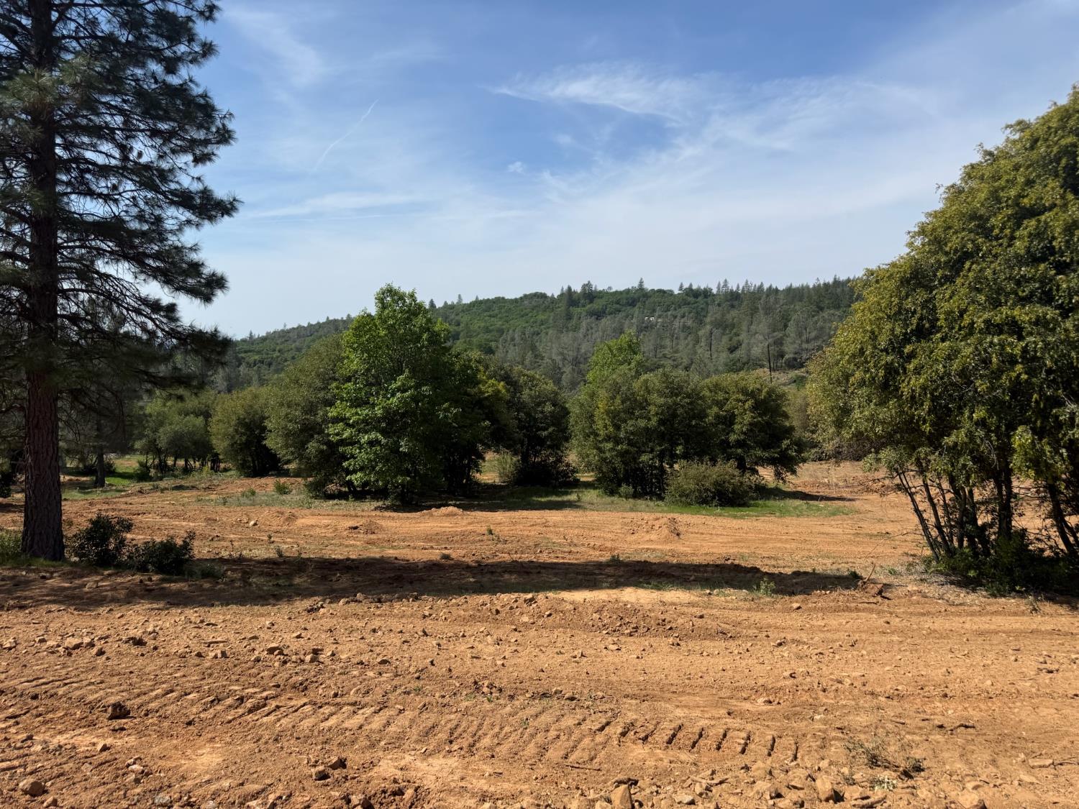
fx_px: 748
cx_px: 540
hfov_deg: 71.6
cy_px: 404
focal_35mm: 24
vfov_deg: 56.8
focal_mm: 6.76
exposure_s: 1/6173
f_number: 1.78
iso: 80
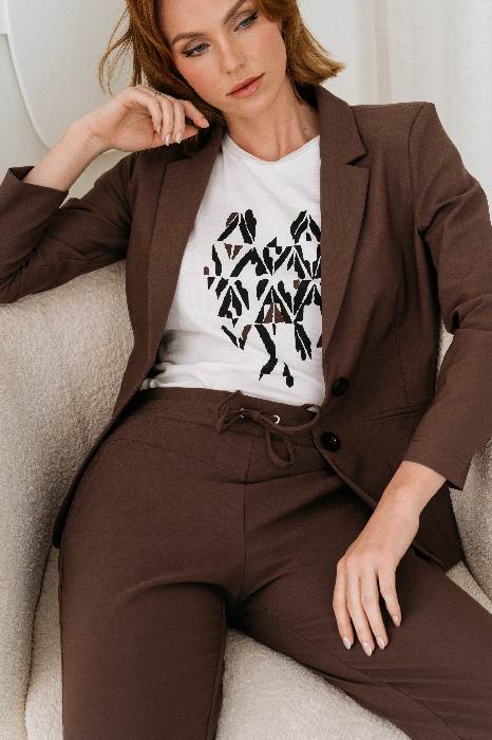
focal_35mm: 65
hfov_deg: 20.9
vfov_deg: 31.0
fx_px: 1334
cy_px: 370
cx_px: 246
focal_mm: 65
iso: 400
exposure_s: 1/200
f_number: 6.3
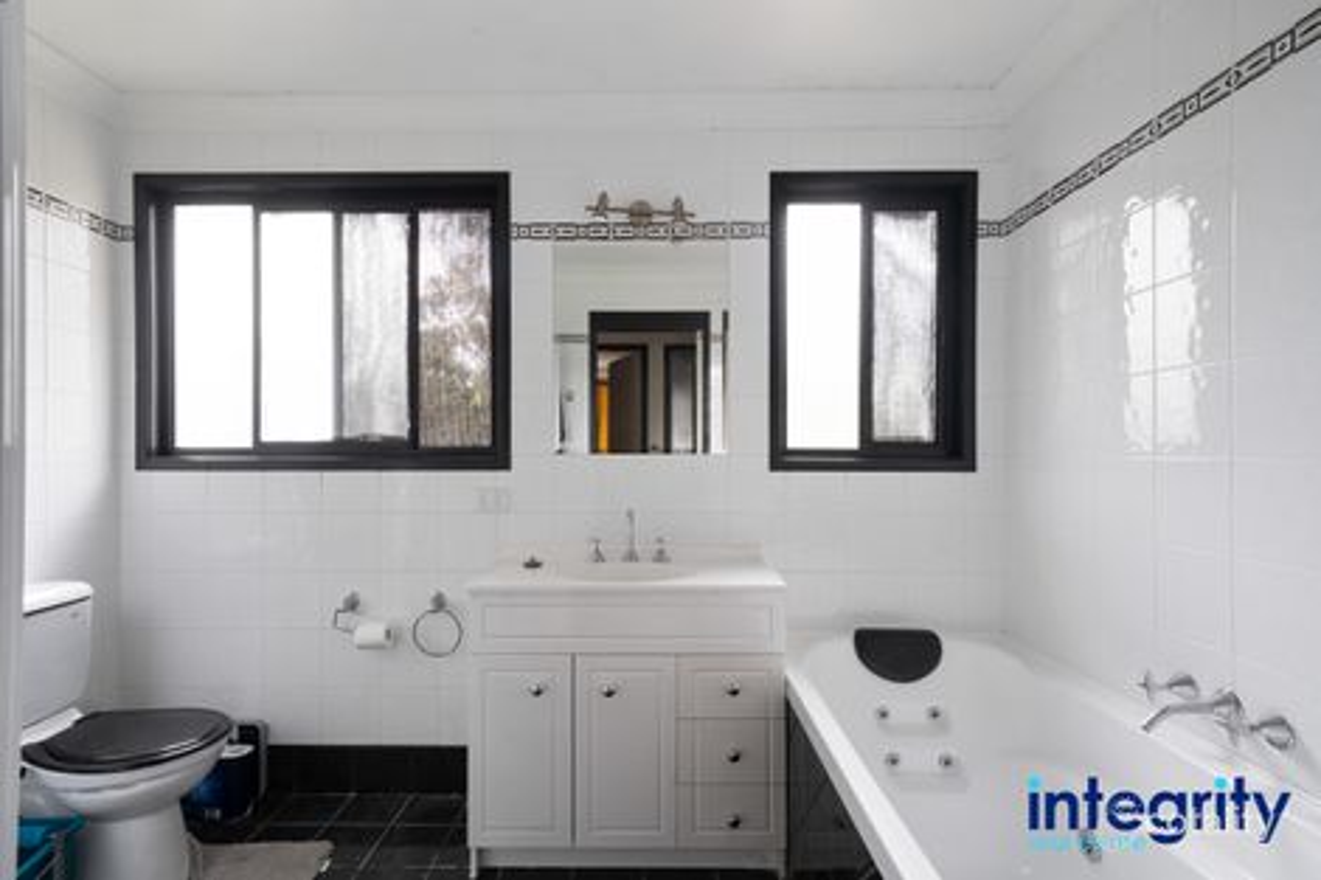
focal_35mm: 16
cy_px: 440
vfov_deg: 73.7
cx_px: 660
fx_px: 587
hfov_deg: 96.8
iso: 100
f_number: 11
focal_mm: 16
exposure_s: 1/1.25
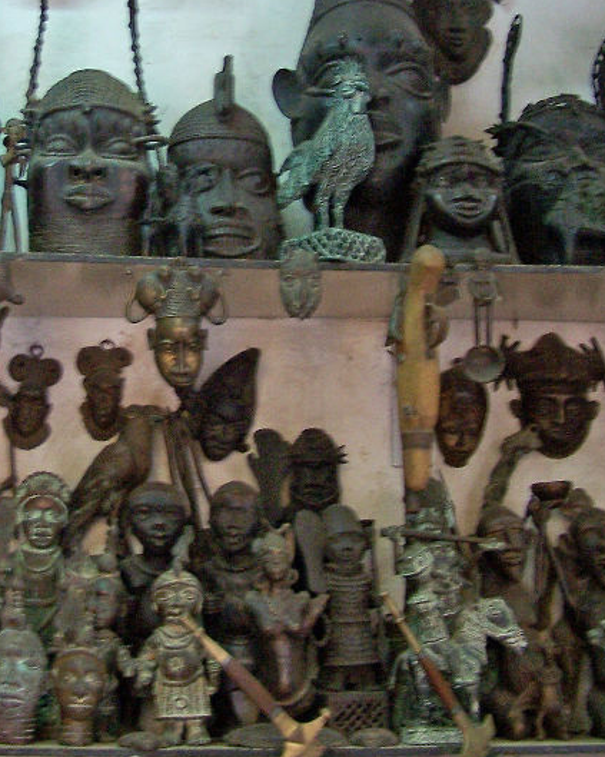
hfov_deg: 21.9
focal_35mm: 69
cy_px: 311
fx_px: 1545
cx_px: 133
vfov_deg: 27.5
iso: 140
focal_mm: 6.3
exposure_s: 1/8
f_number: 2.8
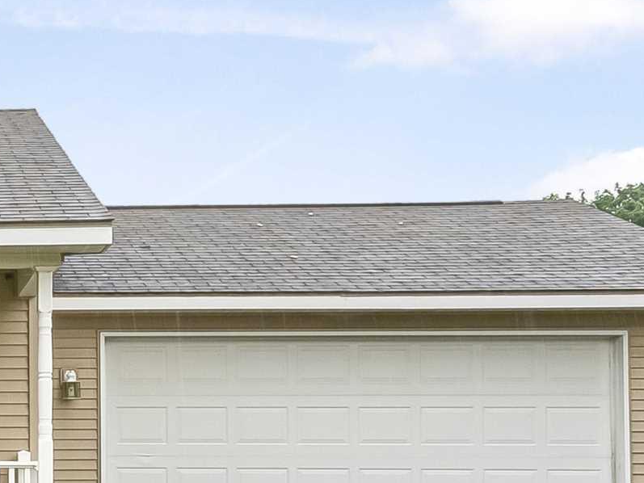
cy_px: 396
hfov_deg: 25.0
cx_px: -232
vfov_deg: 22.2
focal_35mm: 65
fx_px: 1214
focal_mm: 17.6
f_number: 16
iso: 640
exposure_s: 1/100
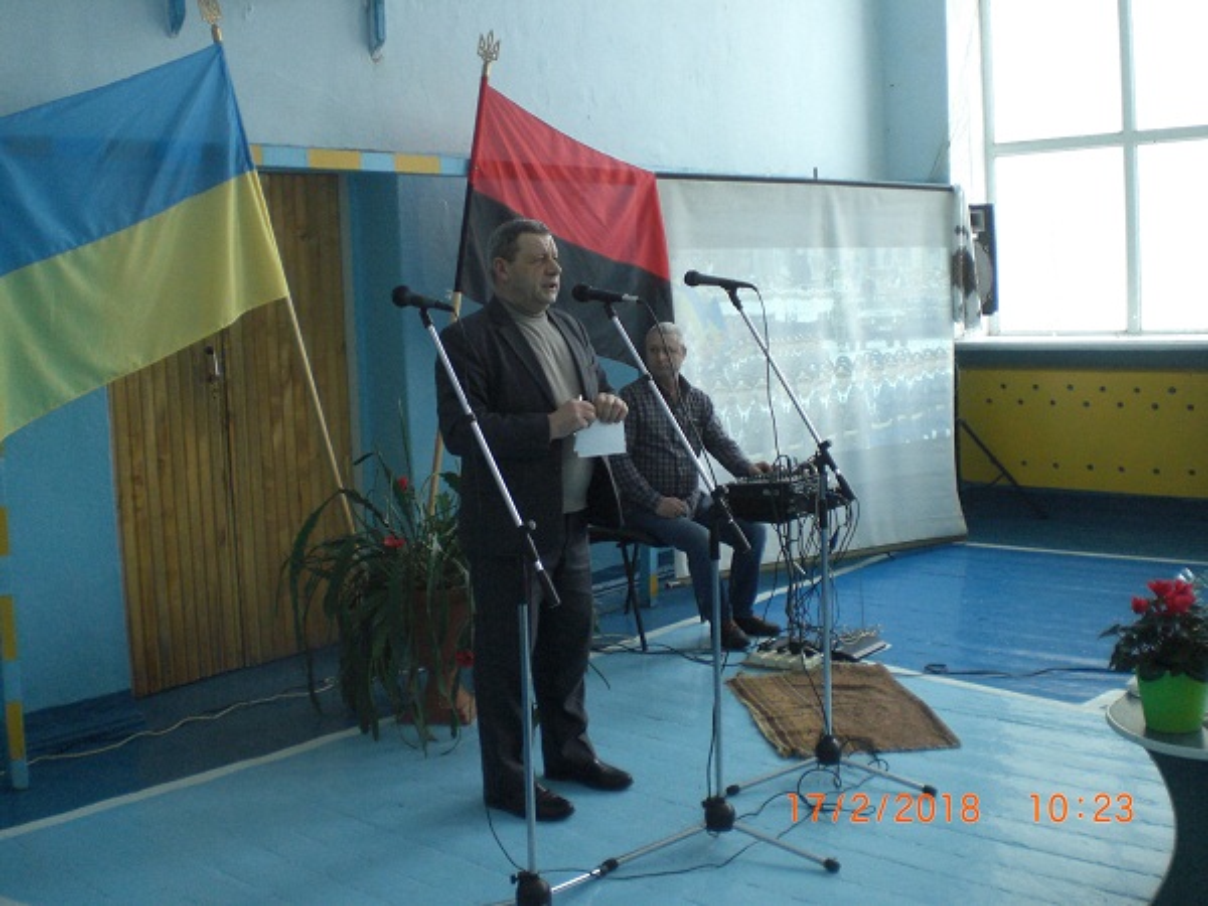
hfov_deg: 49.0
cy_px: 453
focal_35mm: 38
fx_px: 1326
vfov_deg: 37.7
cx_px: 604
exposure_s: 1/60
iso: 200
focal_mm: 6.3
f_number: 3.1
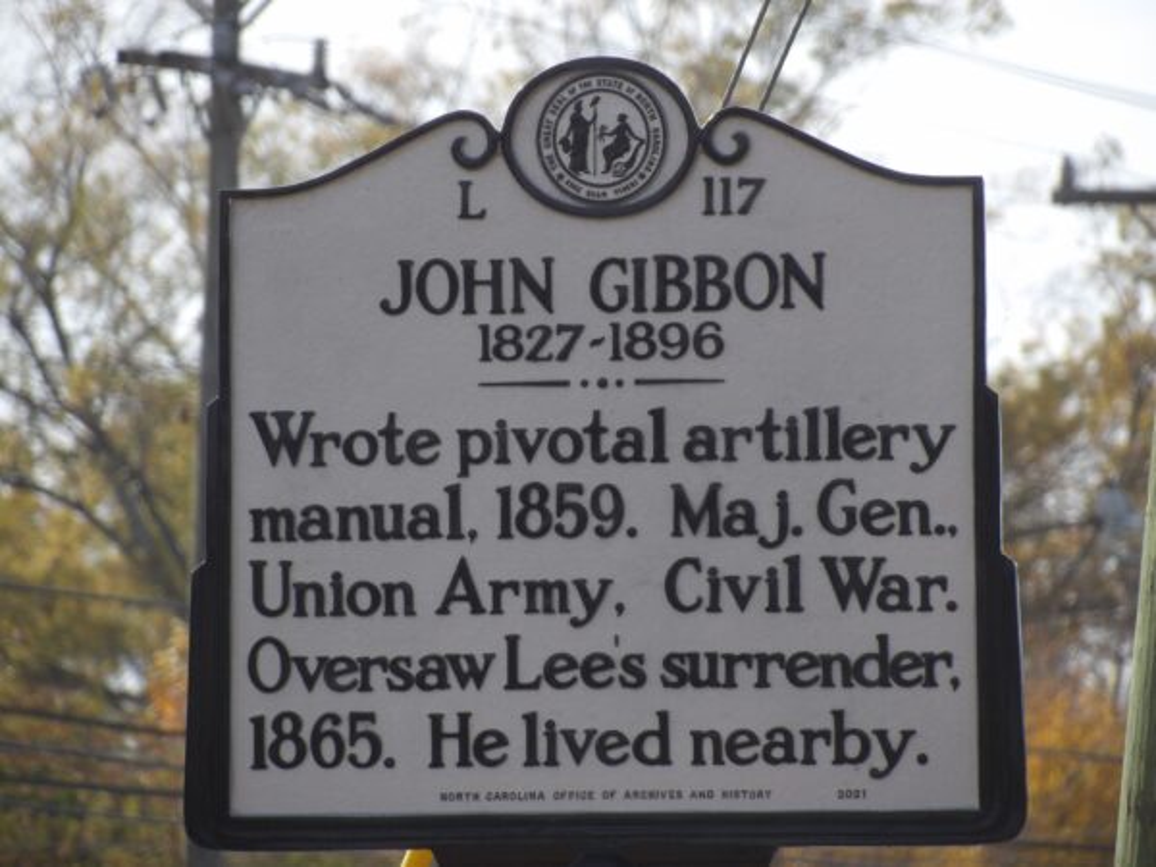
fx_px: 20171
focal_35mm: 604
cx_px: 578
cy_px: 434
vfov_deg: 2.5
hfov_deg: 3.3
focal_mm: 108.3
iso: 100
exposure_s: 1/419
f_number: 4.2
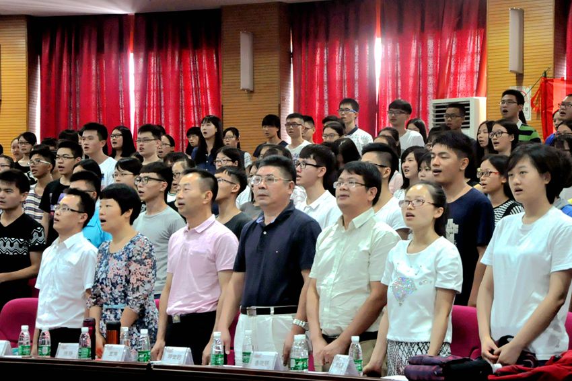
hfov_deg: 20.6
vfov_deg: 13.8
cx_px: 286
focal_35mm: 99
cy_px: 190
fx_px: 1573
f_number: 5.3
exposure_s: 1/25
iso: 1600
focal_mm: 66
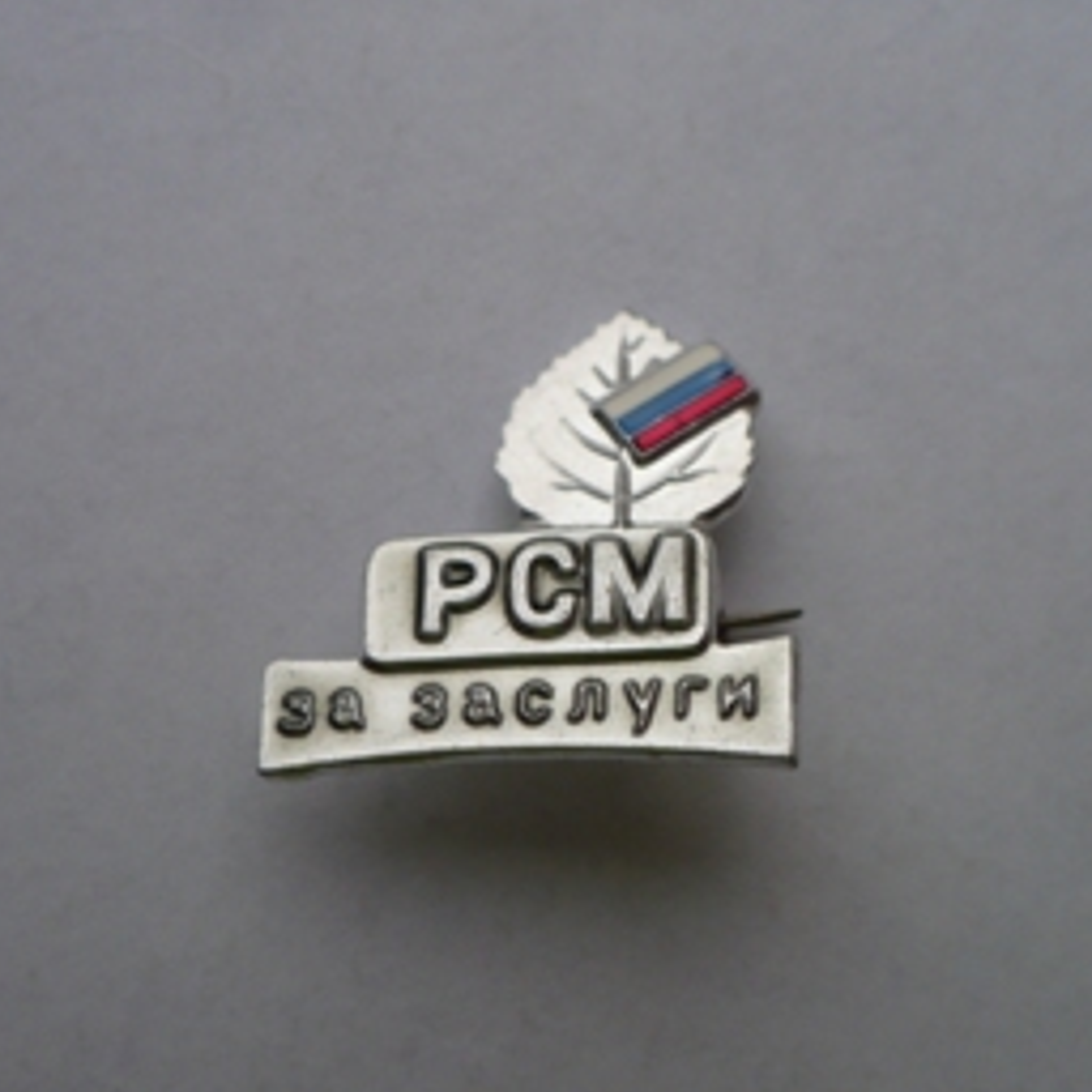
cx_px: 503
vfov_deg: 35.3
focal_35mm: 48
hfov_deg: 35.3
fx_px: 1713
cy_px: 572
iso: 100
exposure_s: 1/400
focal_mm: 6.1
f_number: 2.8
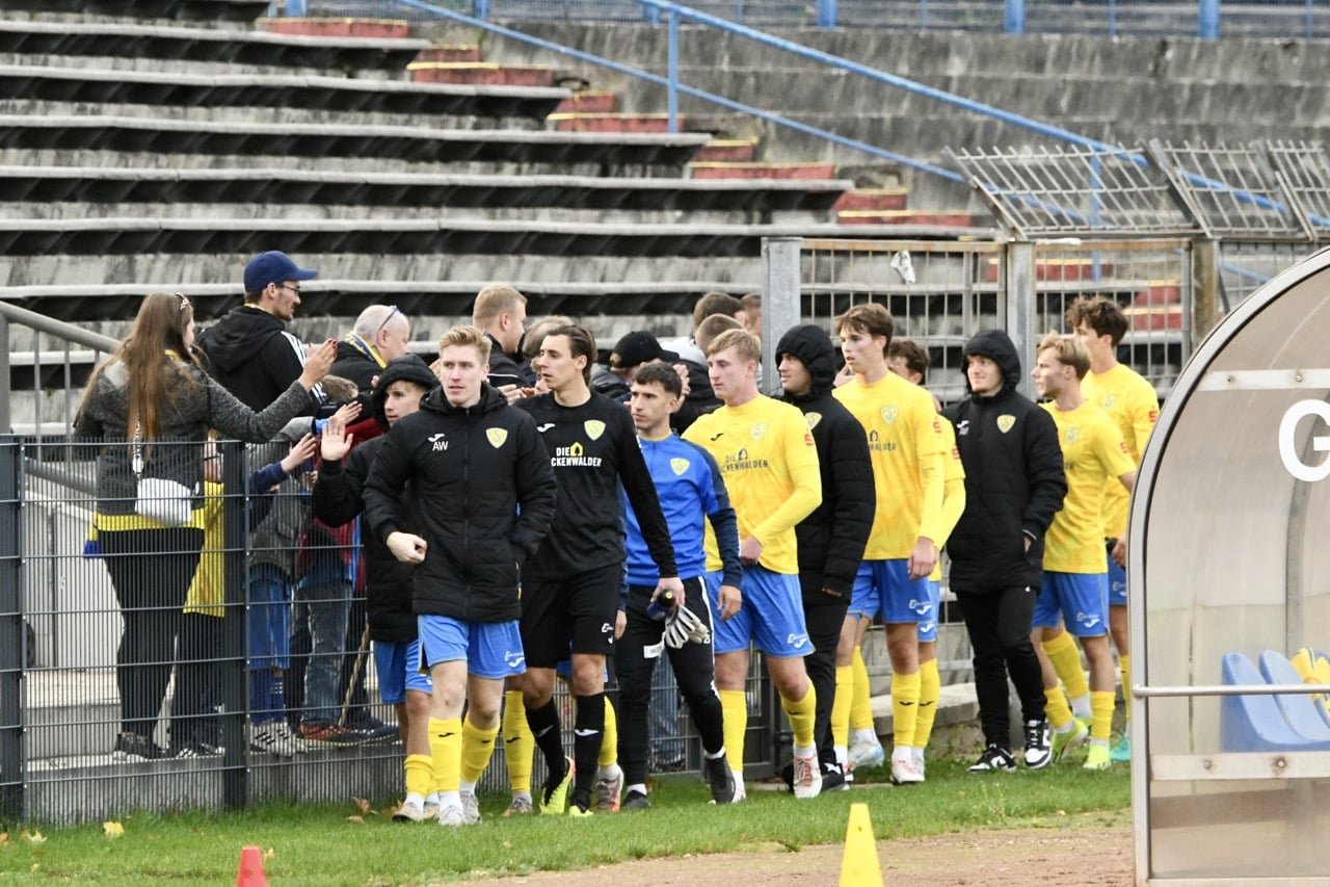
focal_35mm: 270
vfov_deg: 5.1
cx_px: 665
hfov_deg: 7.6
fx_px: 9973
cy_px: 444
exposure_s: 1/1600
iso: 8000
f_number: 5.6
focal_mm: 270
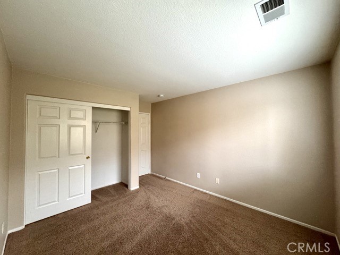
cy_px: 128
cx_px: 170
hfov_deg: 102.1
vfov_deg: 85.7
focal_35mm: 14
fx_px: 138
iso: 800
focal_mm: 2.22
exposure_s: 1/60
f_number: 2.2
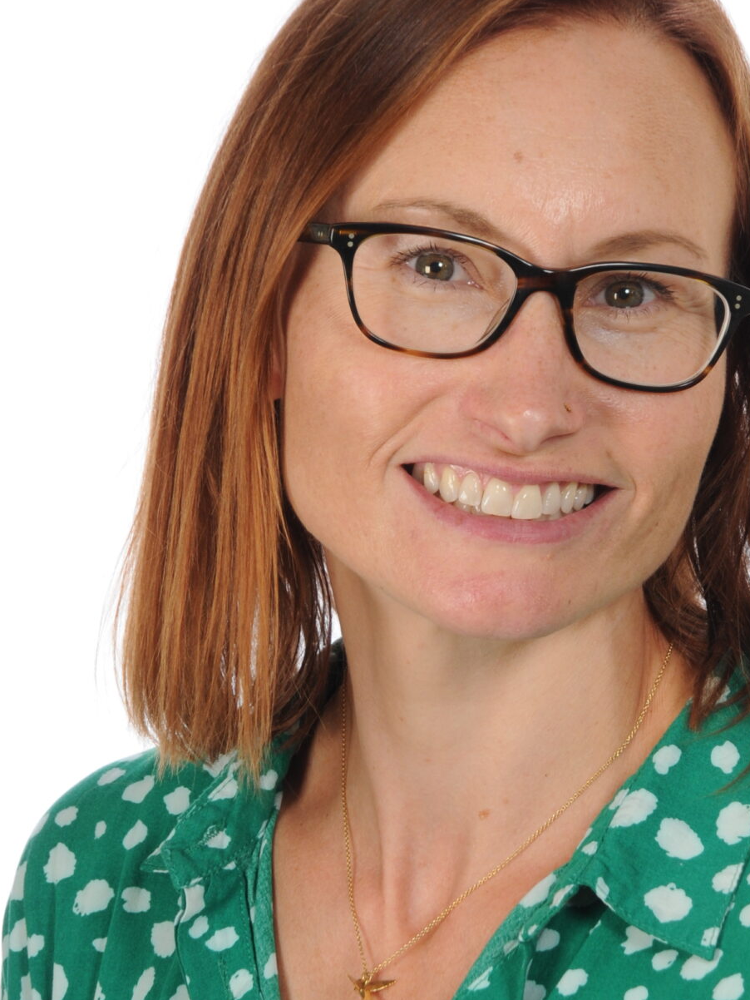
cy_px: 584
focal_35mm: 322
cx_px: 575
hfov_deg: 4.6
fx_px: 9299
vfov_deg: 6.2
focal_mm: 105
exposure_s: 1/160
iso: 200
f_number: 11
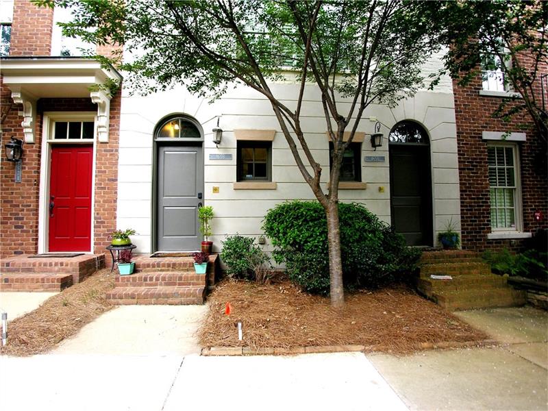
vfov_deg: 56.8
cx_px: 274
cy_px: 206
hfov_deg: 71.6
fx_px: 380
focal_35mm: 24
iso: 50
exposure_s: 1/37
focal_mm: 6.1
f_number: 2.6
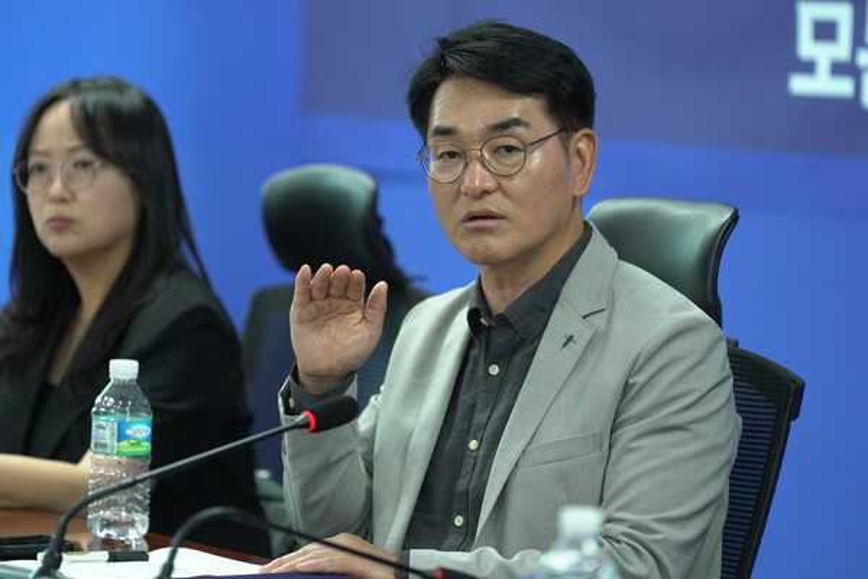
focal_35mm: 200
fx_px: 4822
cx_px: 434
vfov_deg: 6.9
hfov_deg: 10.3
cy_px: 290
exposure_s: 1/200
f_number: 3.2
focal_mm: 200
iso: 1000
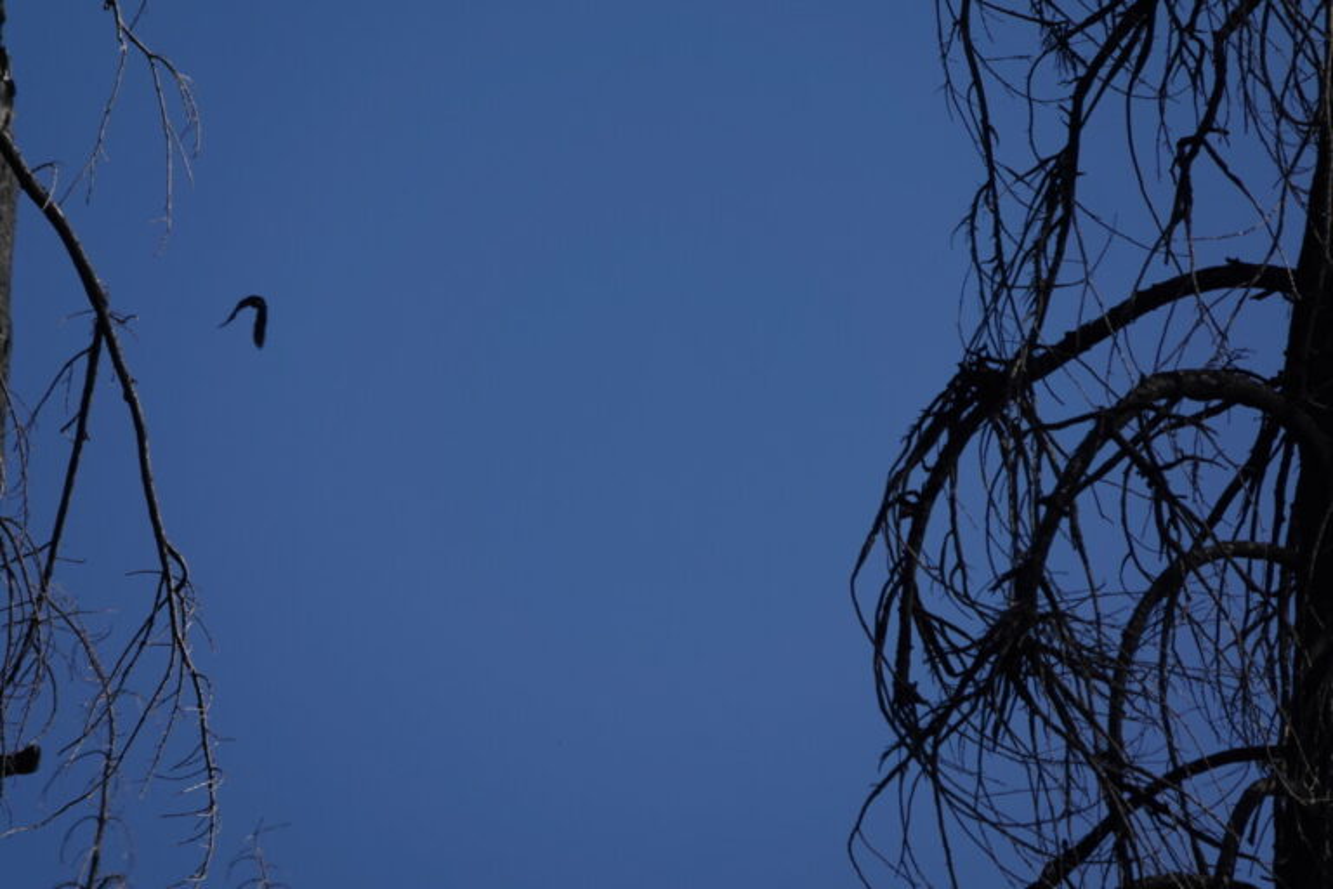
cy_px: 444
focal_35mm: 586
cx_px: 666
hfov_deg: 3.5
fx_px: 21697
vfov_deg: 2.3
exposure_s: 1/1000
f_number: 5
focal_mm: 214.72
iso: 100
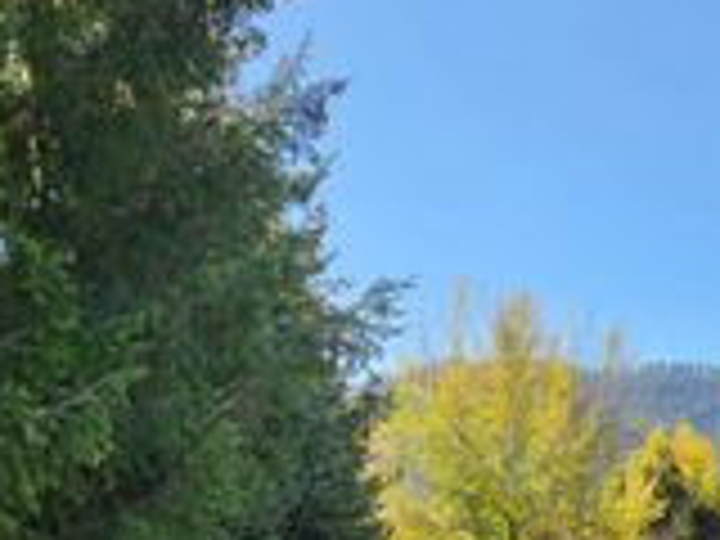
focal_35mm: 62
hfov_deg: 30.7
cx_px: 529
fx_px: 1290
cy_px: 569
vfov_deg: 22.5
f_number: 1.8
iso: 20
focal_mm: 5.4
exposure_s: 1/773
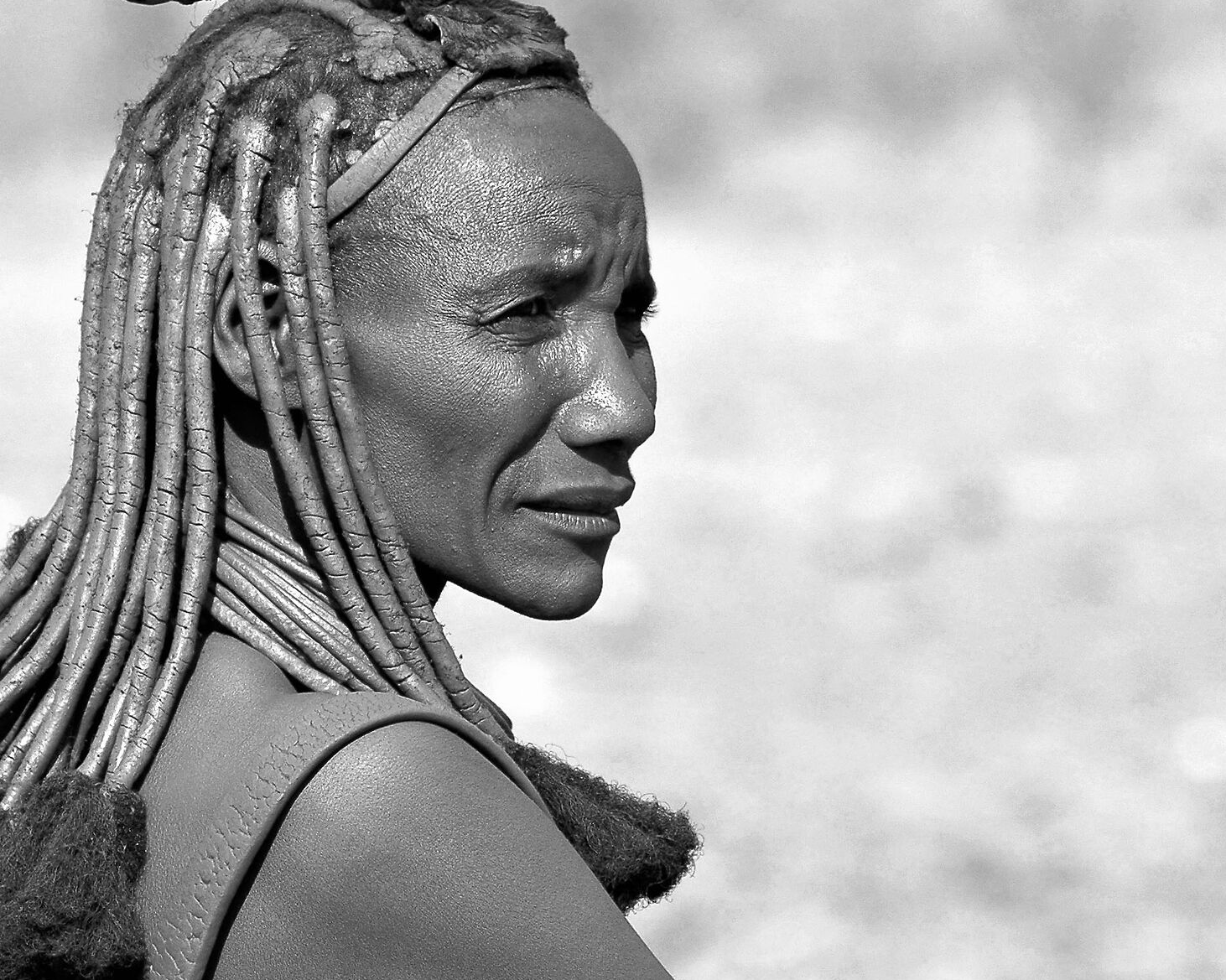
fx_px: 17595
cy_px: 392
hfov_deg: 4.0
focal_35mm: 485
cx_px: 637
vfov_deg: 3.2
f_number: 8
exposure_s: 1/320
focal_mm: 210
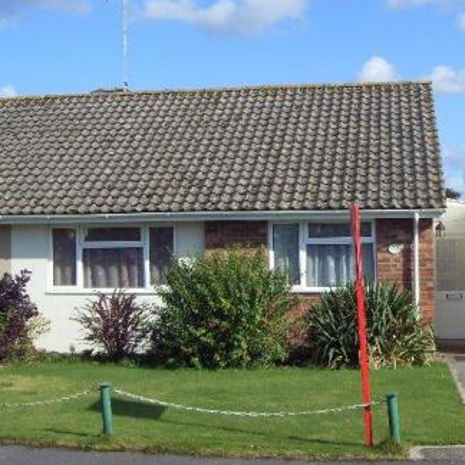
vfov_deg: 27.7
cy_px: 212
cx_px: 302
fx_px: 942
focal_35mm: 62
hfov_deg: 27.6
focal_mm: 6.6
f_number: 6.2
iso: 80
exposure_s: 1/350
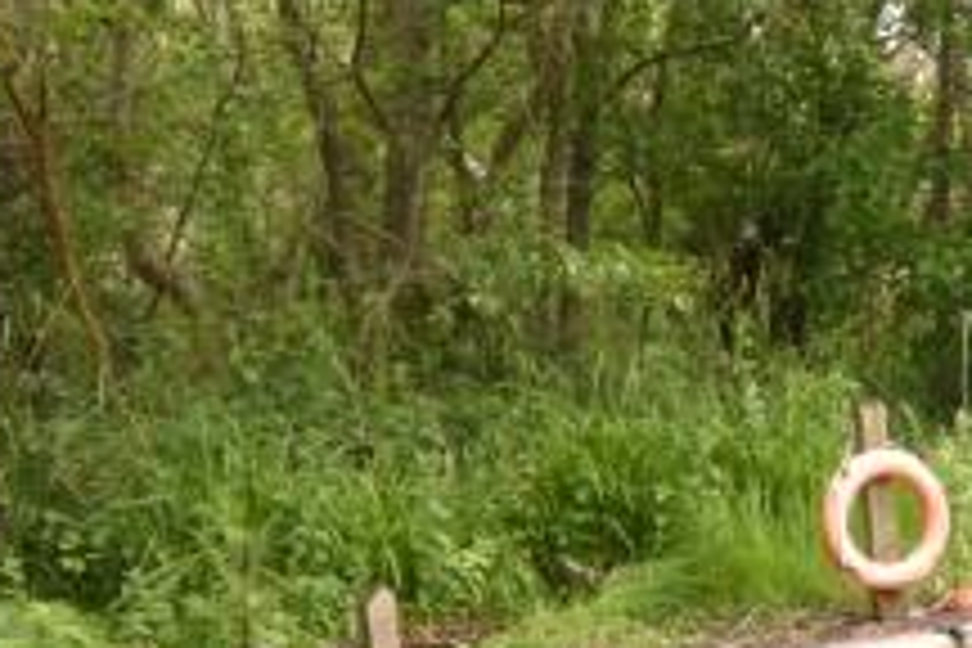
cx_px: 1305
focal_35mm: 71
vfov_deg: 18.6
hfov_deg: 24.4
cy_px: 659
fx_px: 1917
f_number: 6.3
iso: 400
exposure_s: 1/160
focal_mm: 10
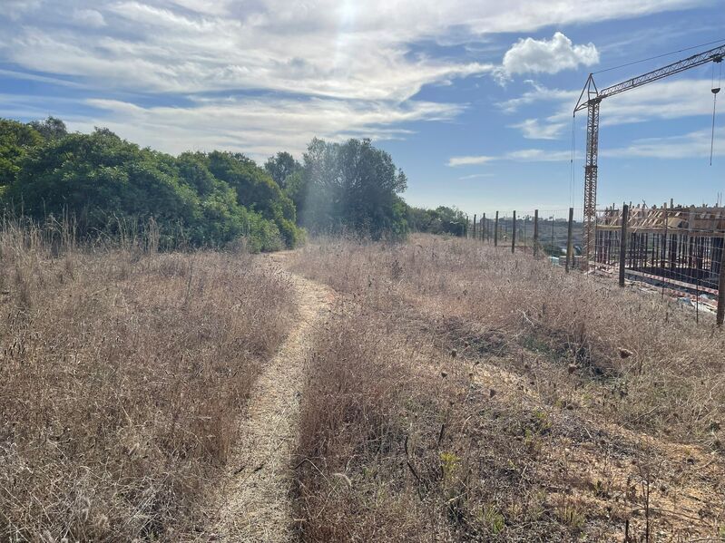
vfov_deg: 53.1
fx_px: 544
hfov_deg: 67.3
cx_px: 362
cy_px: 272
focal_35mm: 26
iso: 32
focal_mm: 4.2
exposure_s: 1/7299
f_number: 1.6
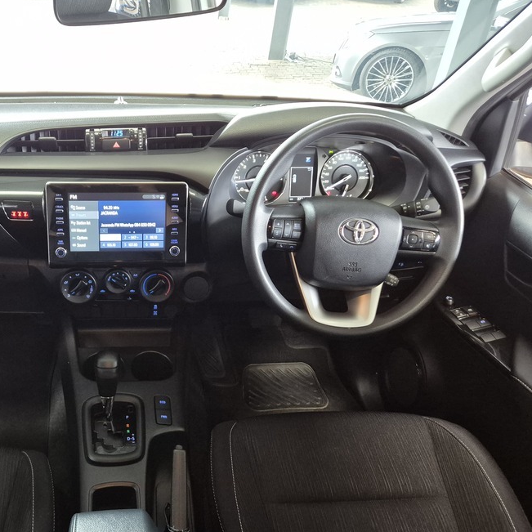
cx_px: 141
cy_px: 311
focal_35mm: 32
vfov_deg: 50.9
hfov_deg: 49.3
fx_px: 556
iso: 1000
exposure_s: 1/100
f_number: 1.8
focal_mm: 5.4
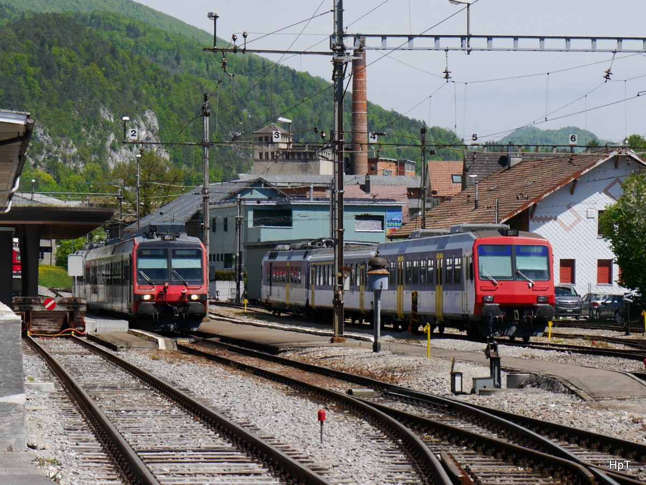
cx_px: 323
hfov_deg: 23.3
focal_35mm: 84
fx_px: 1568
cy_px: 242
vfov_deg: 17.6
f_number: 9
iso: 160
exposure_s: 1/320
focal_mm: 42
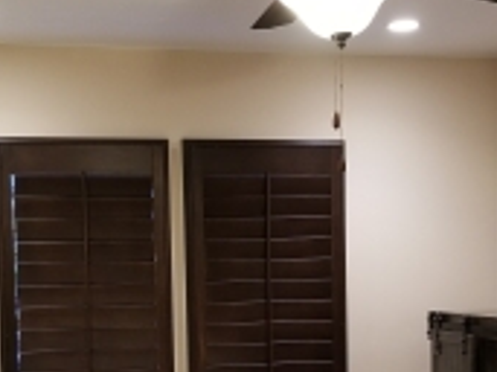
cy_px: 326
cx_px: 235
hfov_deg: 26.7
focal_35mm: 73
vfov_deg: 19.8
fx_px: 1047
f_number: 1.7
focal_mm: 4.3
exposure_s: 1/30
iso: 250
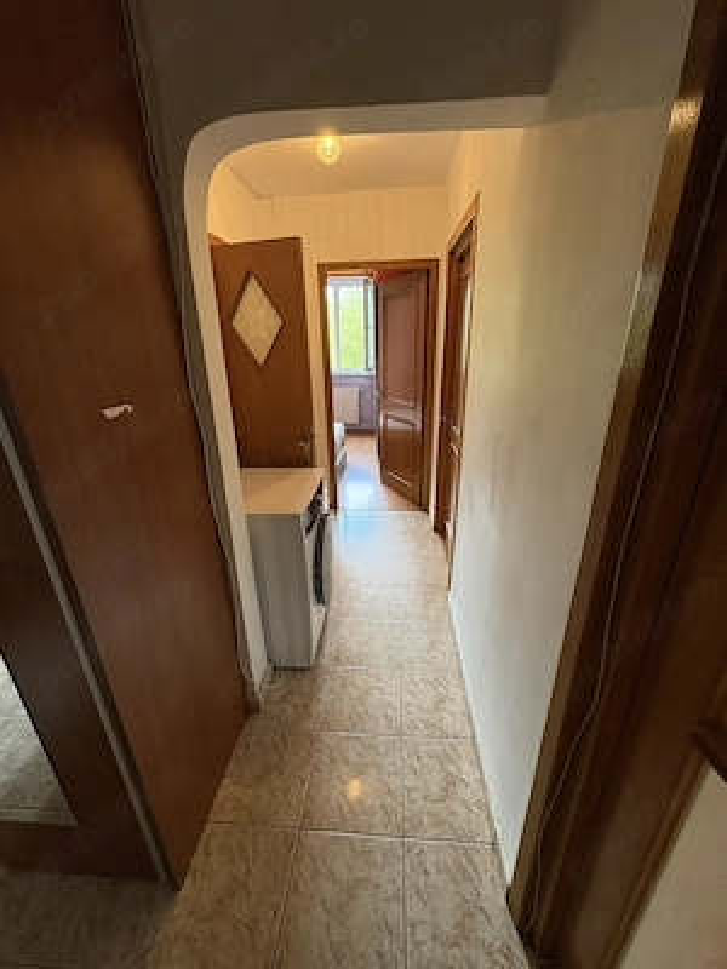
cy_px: 484
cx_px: 364
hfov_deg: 85.7
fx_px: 392
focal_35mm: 14
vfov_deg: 102.1
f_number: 2.2
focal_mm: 2.22
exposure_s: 1/50
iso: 250
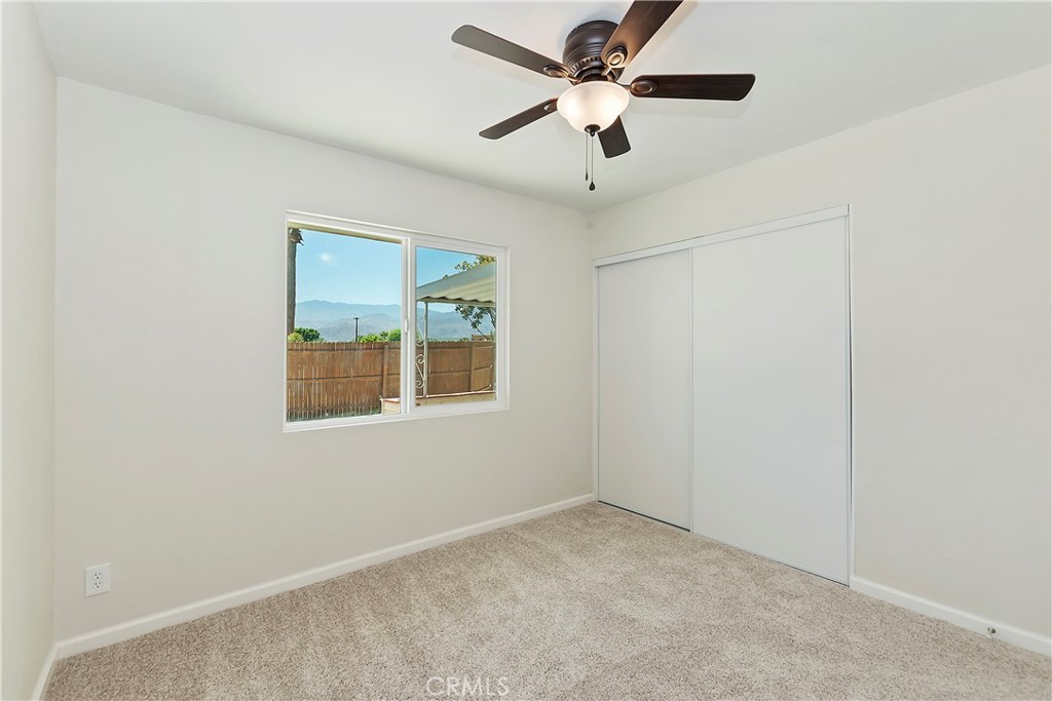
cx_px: 526
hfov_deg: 100.4
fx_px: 438
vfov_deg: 77.3
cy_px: 350
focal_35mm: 15
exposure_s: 1/30
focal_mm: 10
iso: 110
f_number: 8
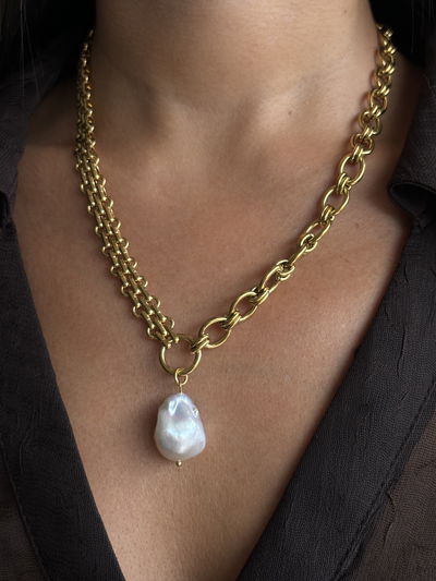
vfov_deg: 36.8
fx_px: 873
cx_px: 218
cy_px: 290
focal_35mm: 52
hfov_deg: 28.0
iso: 40
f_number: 1.6
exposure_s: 1/121
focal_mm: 5.96
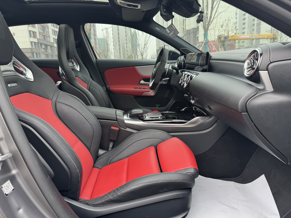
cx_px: 146
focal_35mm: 24
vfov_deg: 56.8
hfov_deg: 71.6
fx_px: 202
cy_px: 109
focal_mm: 6.76
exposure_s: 1/121
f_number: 1.78
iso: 64
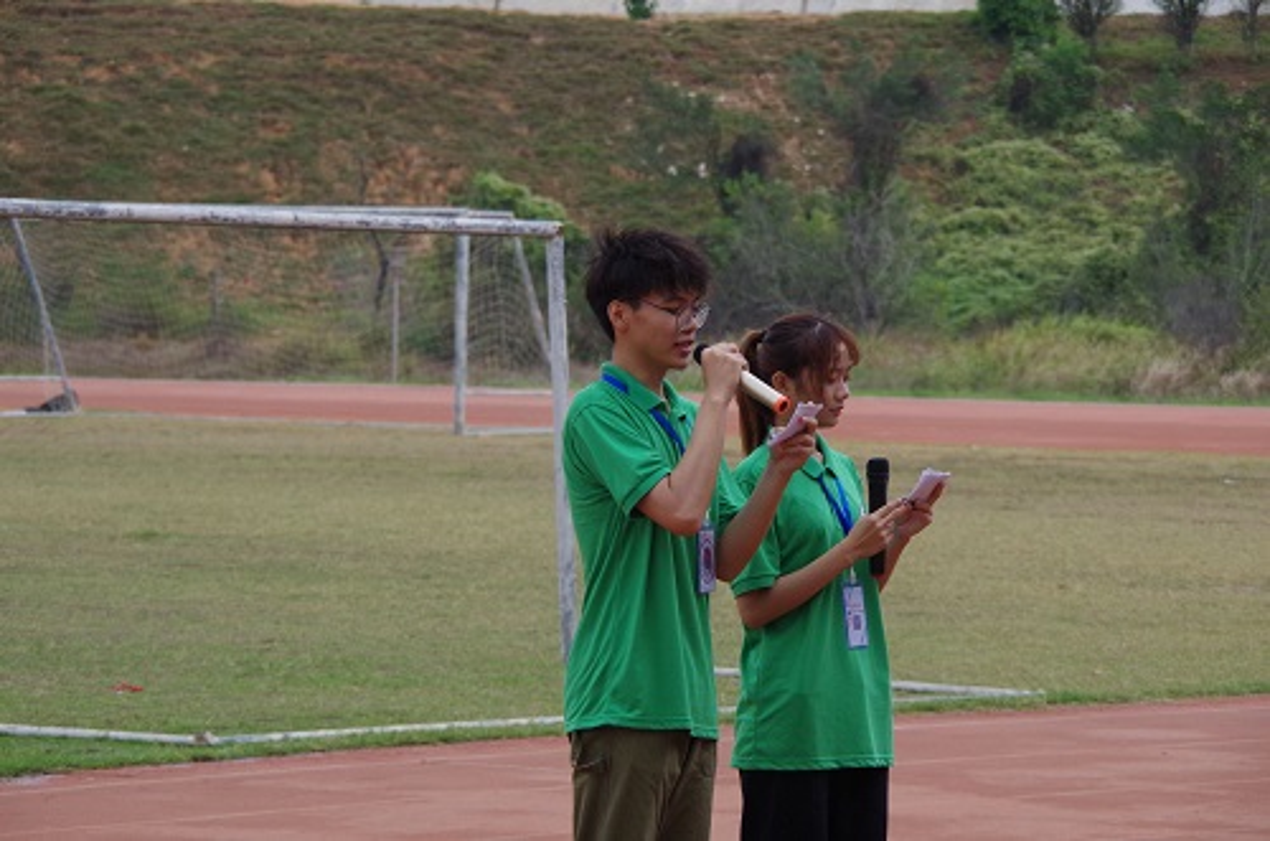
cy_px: 420
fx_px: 7110
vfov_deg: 6.8
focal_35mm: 202
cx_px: 635
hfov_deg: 10.2
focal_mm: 135
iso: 800
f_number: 9
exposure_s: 1/500
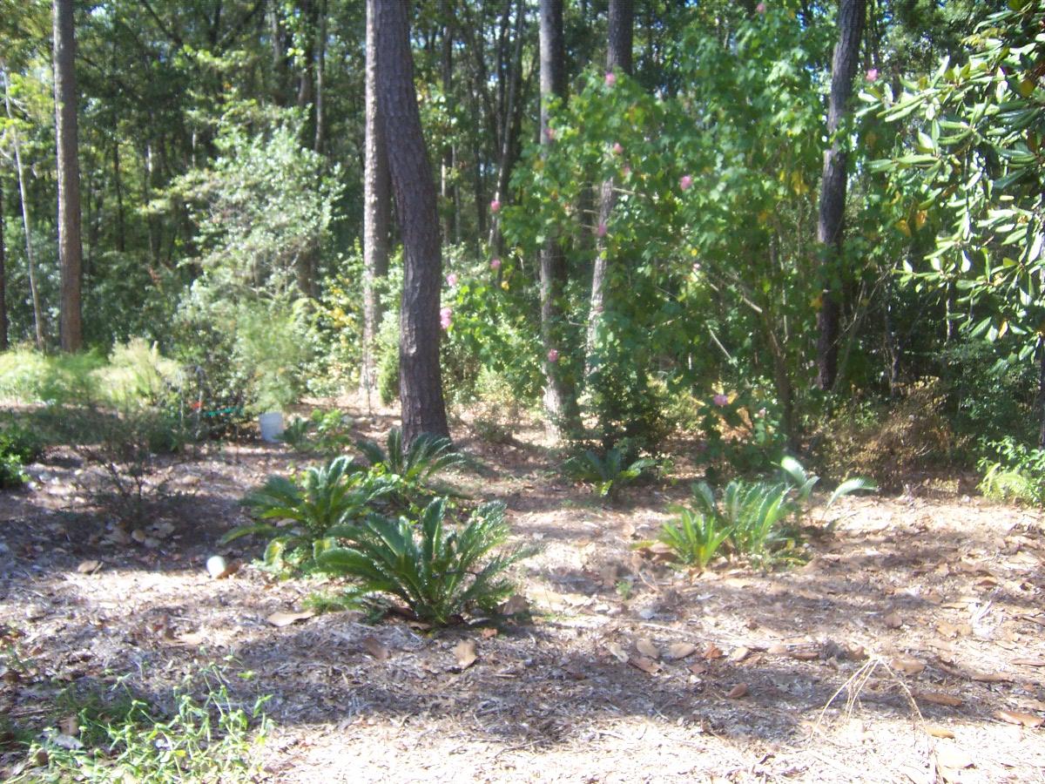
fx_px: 996
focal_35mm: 33
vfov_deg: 42.9
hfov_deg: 55.4
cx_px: 522
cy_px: 392
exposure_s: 1/125
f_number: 3.4
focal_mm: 5.5
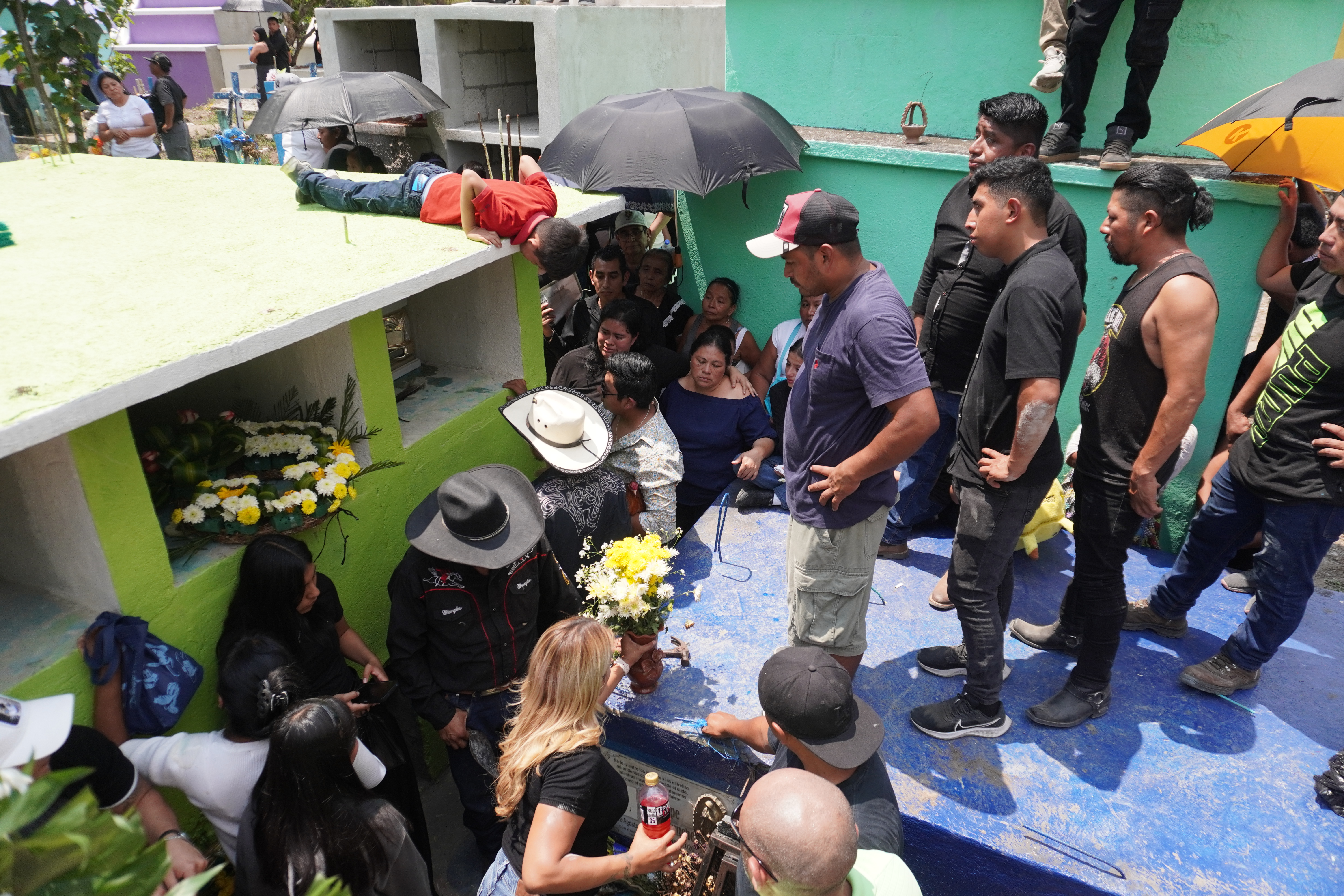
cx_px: 672
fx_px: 896
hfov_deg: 73.7
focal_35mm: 24
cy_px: 448
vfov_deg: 53.1
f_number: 4
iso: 320
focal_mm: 16
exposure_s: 1/2000
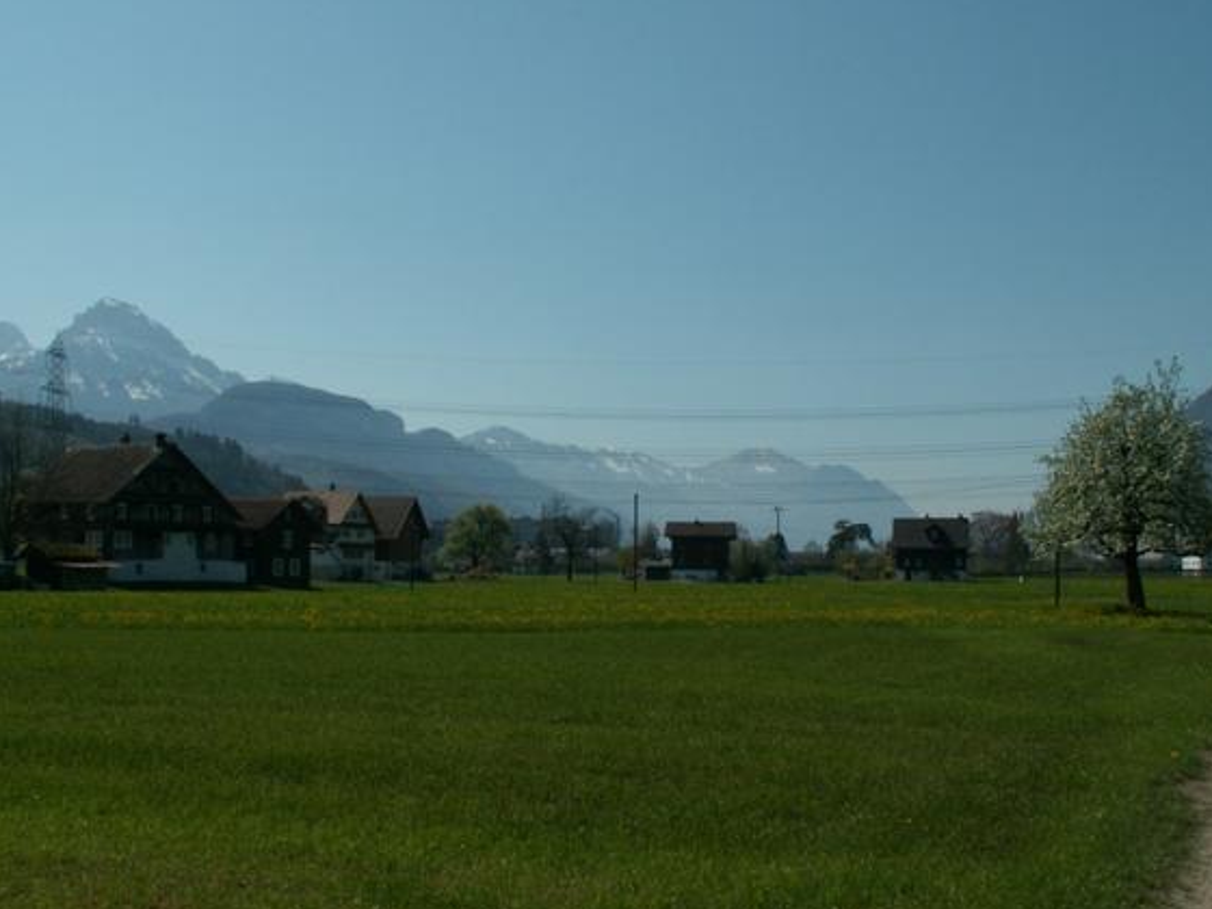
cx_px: 617
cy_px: 437
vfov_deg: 36.0
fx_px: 1401
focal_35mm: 40
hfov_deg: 46.8
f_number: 8
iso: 50
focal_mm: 5.86
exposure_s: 1/400
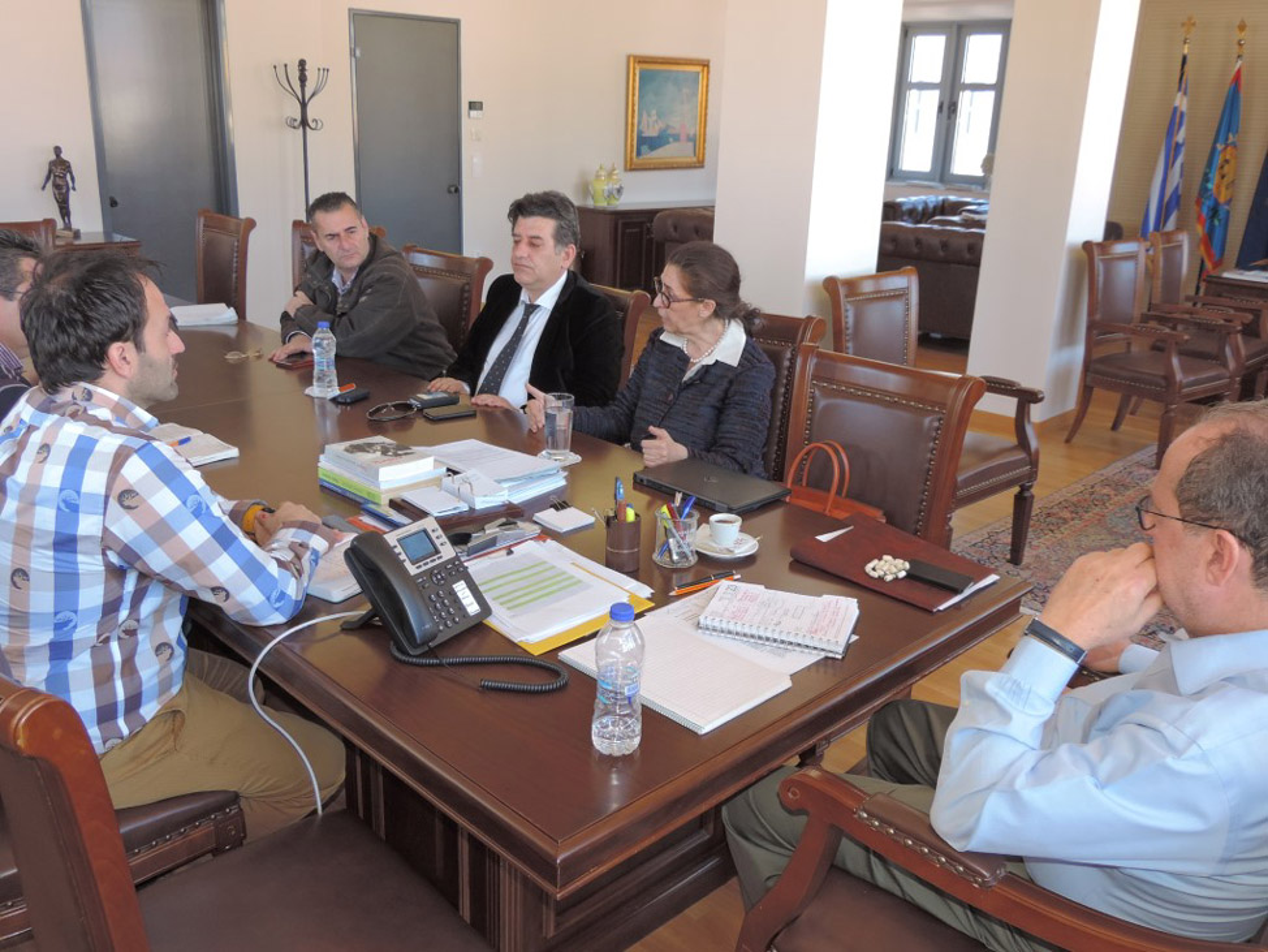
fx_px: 1099
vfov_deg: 46.8
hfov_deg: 60.0
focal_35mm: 30
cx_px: 634
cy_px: 476
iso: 110
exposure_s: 1/40
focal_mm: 5.3
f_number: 3.1
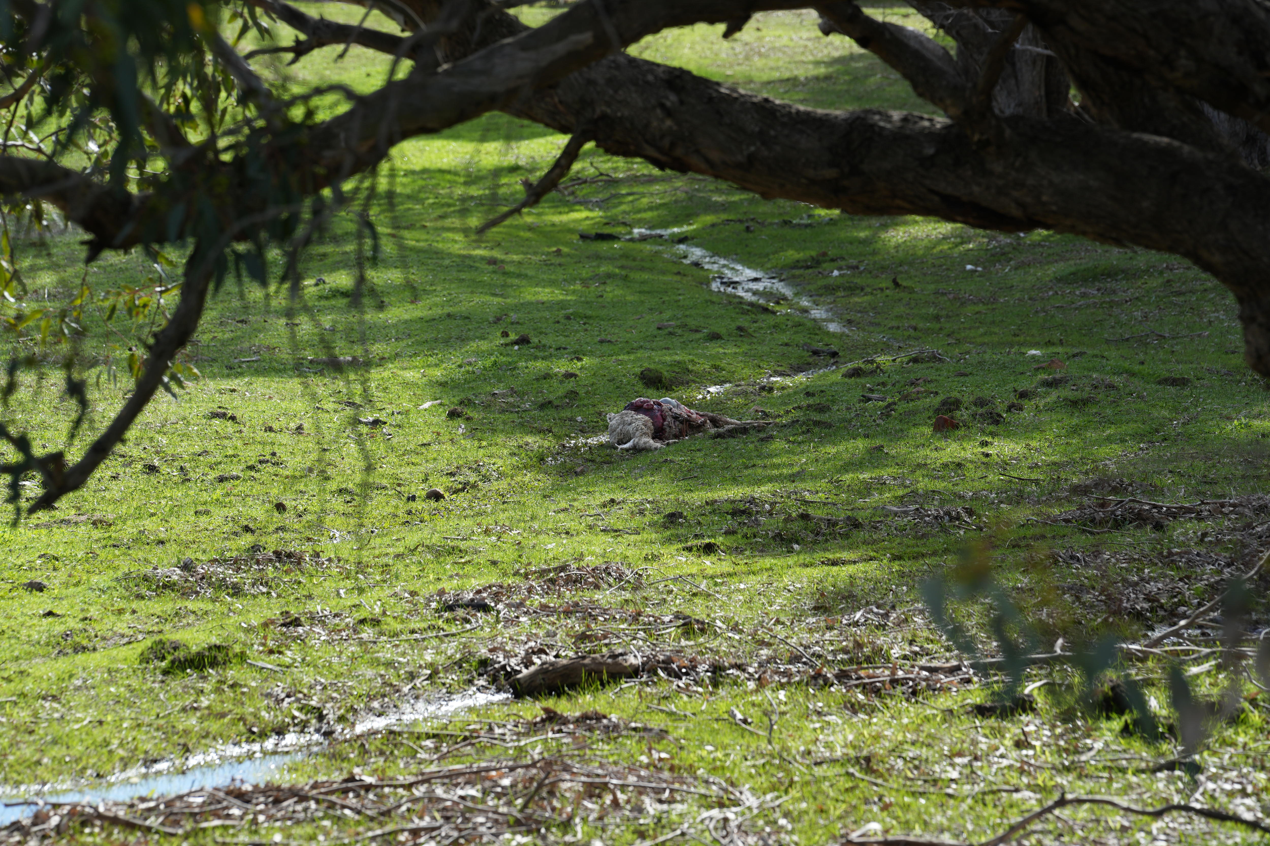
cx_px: 635
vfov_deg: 9.1
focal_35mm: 150
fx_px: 5291
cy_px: 423
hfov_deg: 13.7
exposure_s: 1/160
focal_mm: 150
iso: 100
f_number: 4
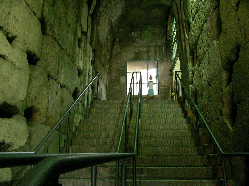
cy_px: 93
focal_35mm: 32
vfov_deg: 44.2
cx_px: 124
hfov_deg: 56.8
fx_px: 230
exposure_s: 1/5
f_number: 2.8
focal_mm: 8.4
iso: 200
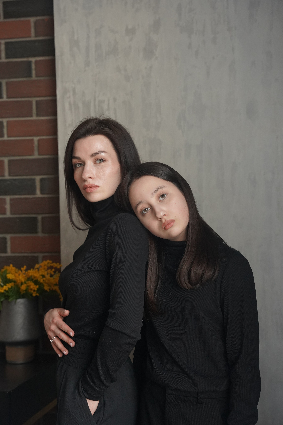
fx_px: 664
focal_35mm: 56
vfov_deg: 35.5
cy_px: 212
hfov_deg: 24.1
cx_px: 142
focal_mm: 56.3
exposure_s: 1/160
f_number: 4
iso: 3200
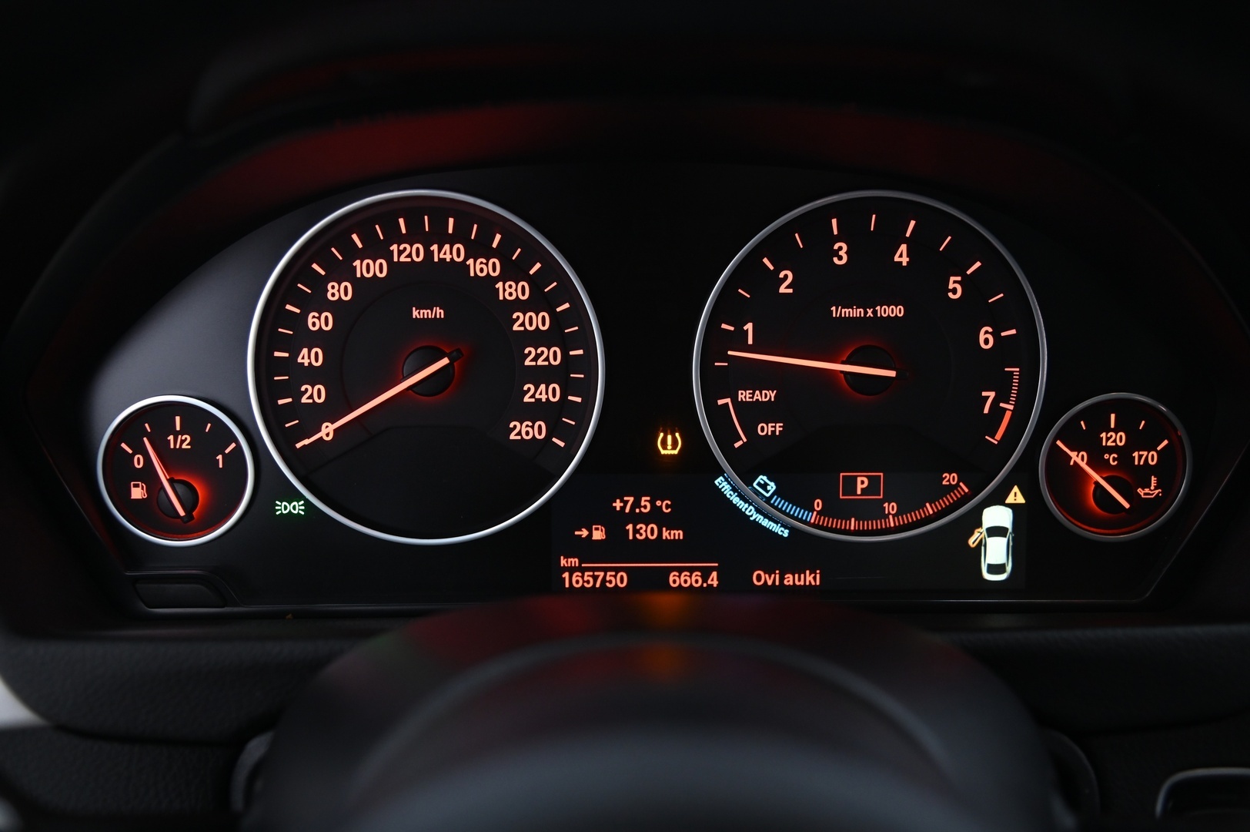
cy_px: 416
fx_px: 1318
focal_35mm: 38
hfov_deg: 50.7
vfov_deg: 35.0
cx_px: 625
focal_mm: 38
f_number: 4
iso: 2000
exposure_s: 1/20
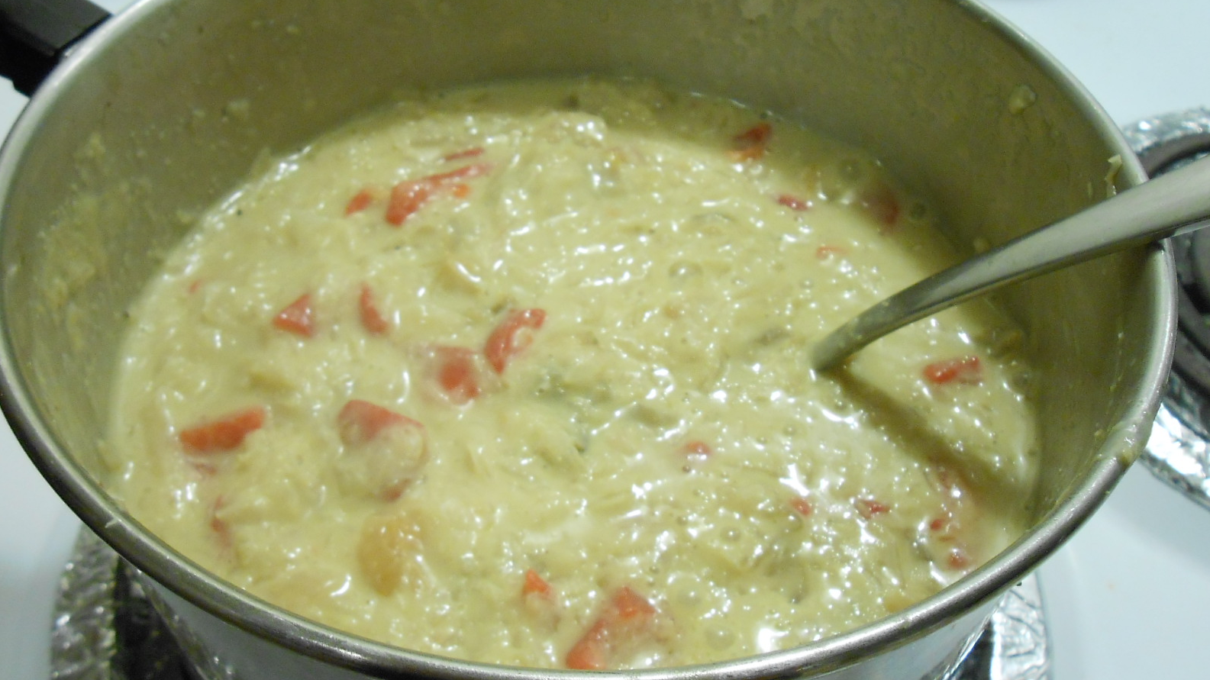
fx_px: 1059
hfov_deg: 59.5
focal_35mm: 33
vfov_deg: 35.6
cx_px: 609
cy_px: 388
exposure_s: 1/30
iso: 400
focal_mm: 5.3
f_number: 3.8
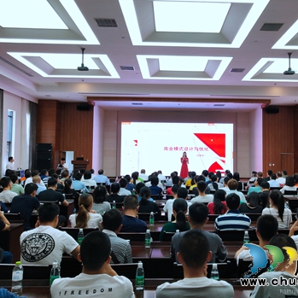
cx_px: 182
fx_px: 370
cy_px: 140
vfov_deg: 43.8
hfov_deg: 43.6
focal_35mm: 38
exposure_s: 1/100
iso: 240
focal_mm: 3.95
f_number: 1.8
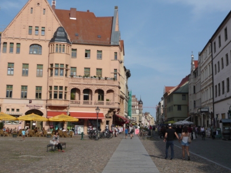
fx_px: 307
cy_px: 86
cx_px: 114
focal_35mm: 46
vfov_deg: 31.5
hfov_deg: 41.2
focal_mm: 7.4
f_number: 10
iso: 100
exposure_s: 1/200
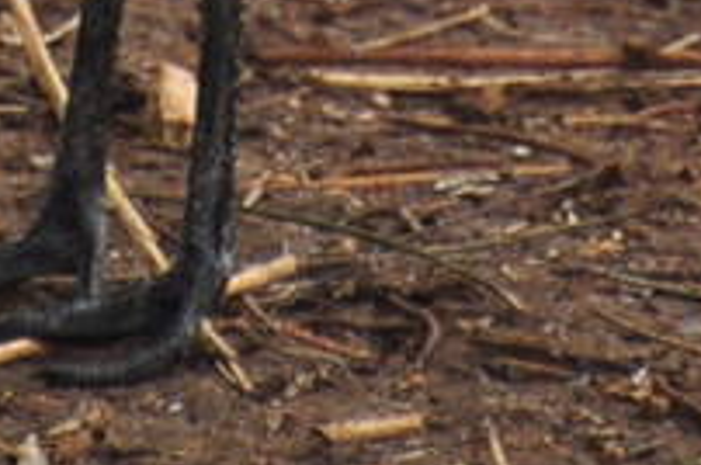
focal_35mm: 3573
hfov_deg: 0.6
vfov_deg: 0.4
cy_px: -1150
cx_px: 128
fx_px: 69463
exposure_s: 1/60
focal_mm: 300
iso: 200
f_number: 5.6
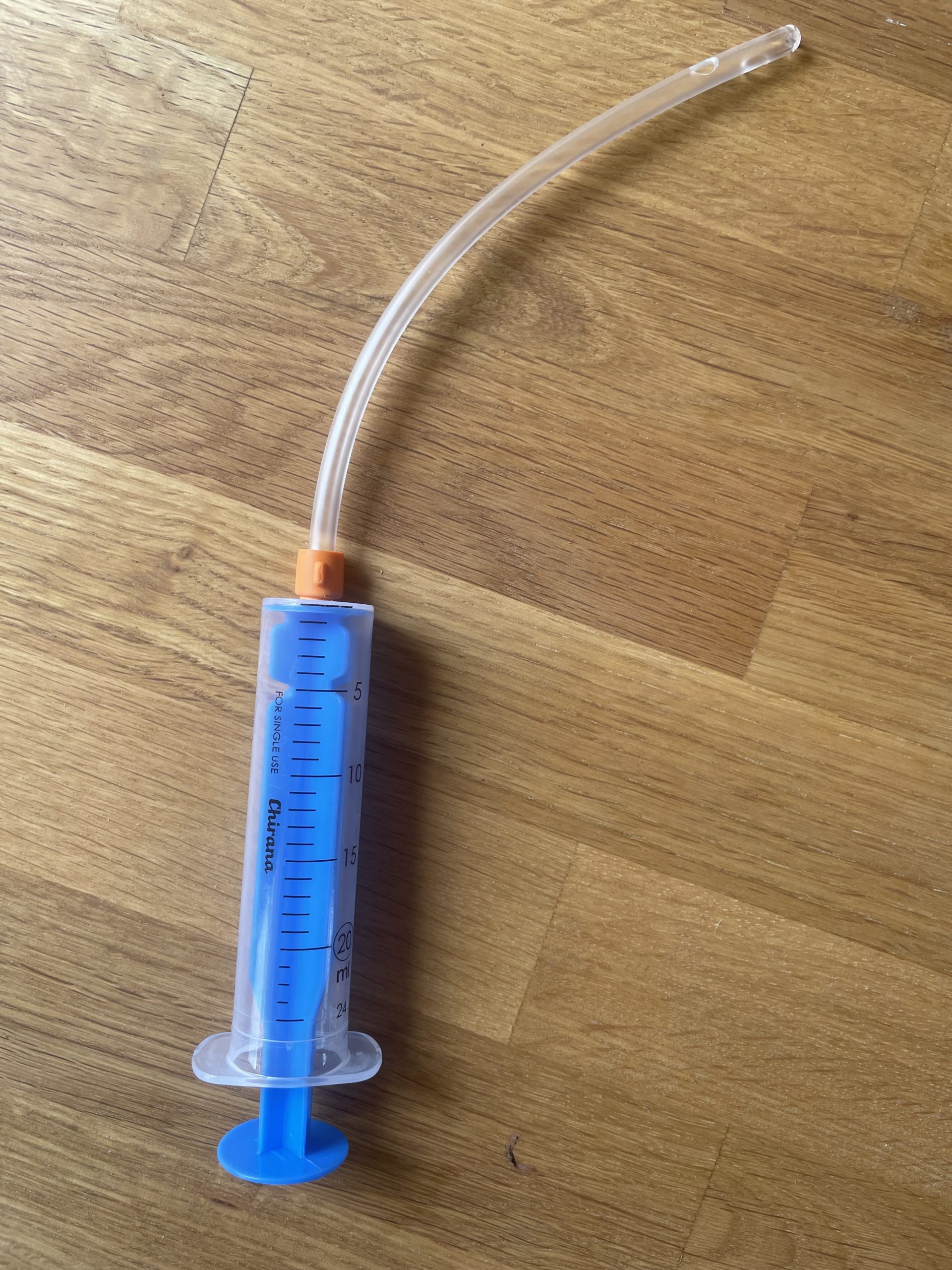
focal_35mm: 26
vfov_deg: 67.3
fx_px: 953
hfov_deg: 53.1
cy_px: 635
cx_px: 476
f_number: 1.6
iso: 32
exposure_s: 1/169
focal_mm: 4.2
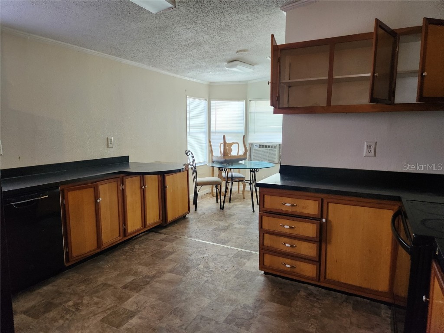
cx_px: 222
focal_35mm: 23
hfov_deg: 73.9
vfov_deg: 58.9
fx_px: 295
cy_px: 166
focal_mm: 5.4
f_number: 1.8
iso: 640
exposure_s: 1/120
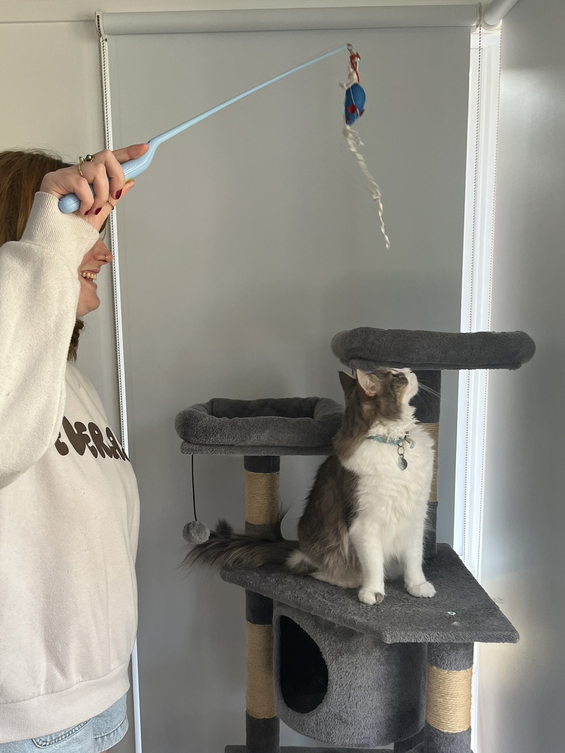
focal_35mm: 33
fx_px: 718
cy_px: 442
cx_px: 234
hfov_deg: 42.8
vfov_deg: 55.1
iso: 64
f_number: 1.6
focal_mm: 5.1
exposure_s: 1/121
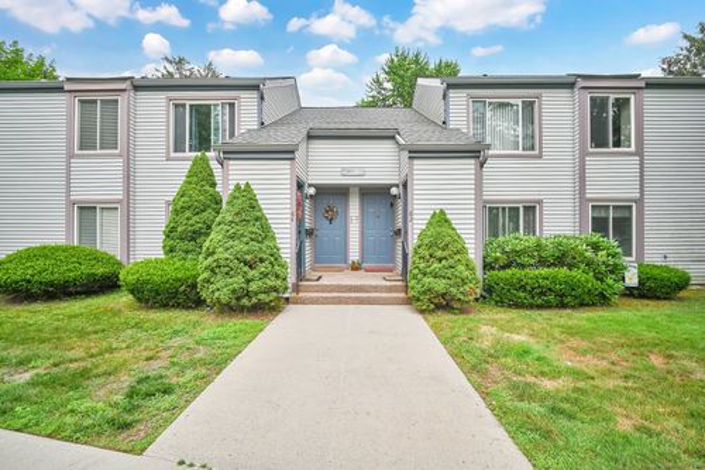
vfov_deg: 73.7
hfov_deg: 96.8
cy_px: 235
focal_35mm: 16
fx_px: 313
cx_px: 352
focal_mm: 16
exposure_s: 1/500
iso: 400
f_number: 8
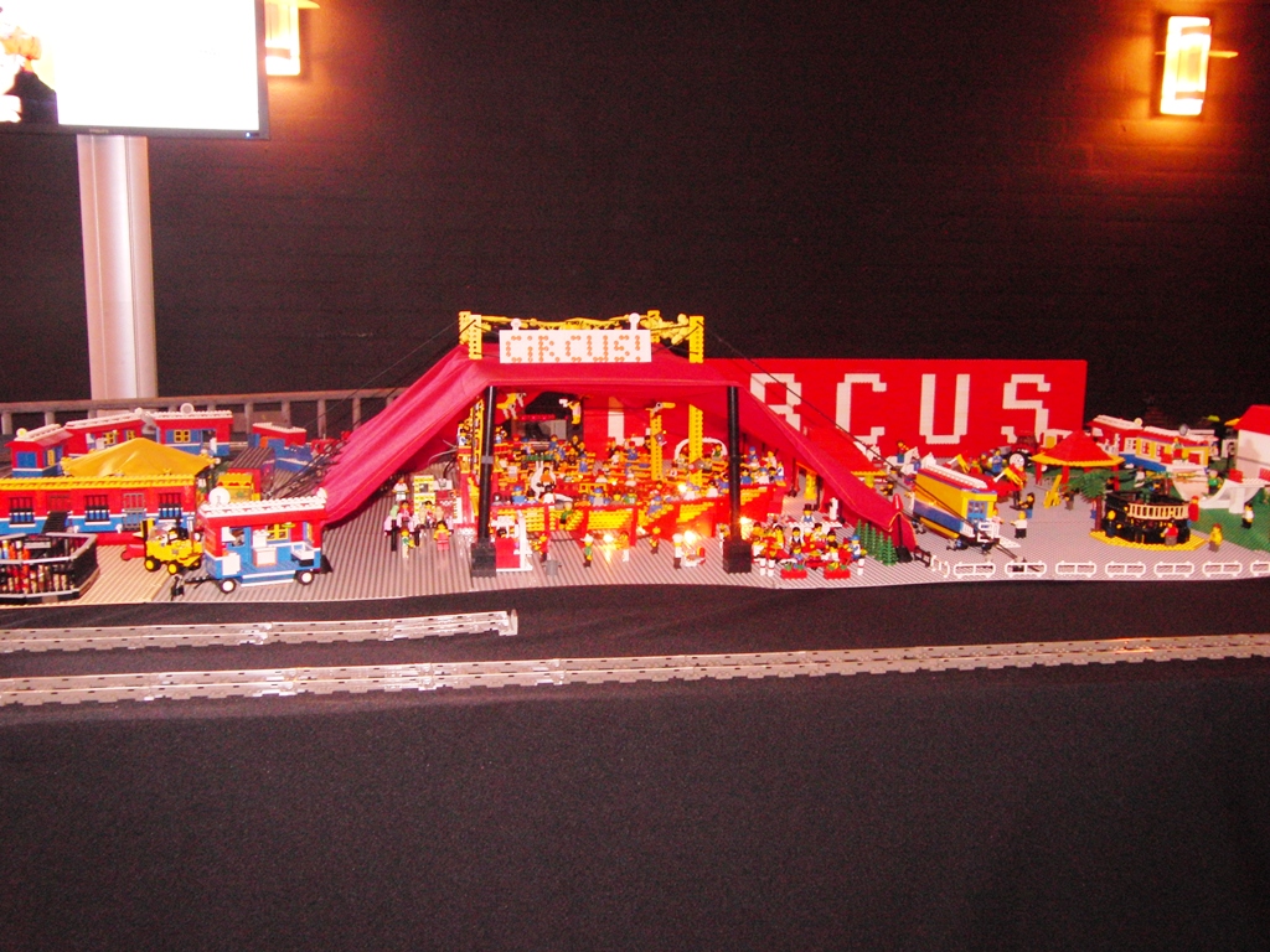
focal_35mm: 37
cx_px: 635
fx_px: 1357
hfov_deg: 50.1
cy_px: 476
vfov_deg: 38.7
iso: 400
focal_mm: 6.5
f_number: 3
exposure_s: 1/20
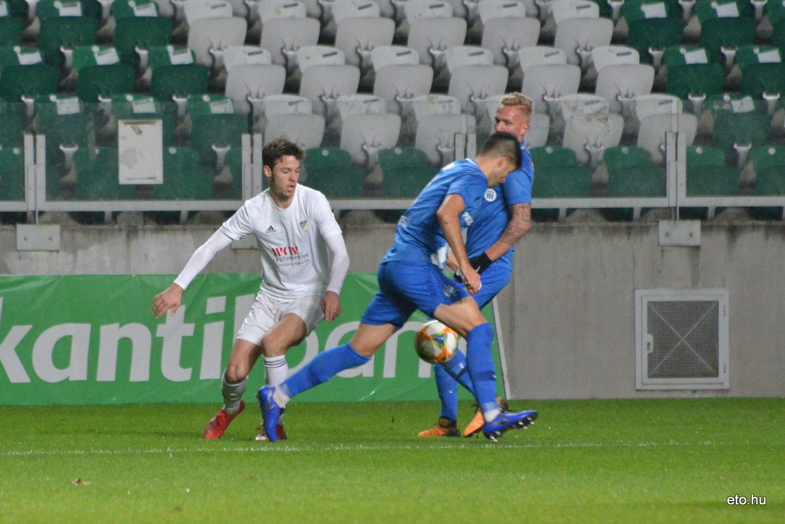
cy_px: 262
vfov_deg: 3.5
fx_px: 8507
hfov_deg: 5.3
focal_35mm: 390
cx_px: 392
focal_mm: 260
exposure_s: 1/400
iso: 2500
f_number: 5.6
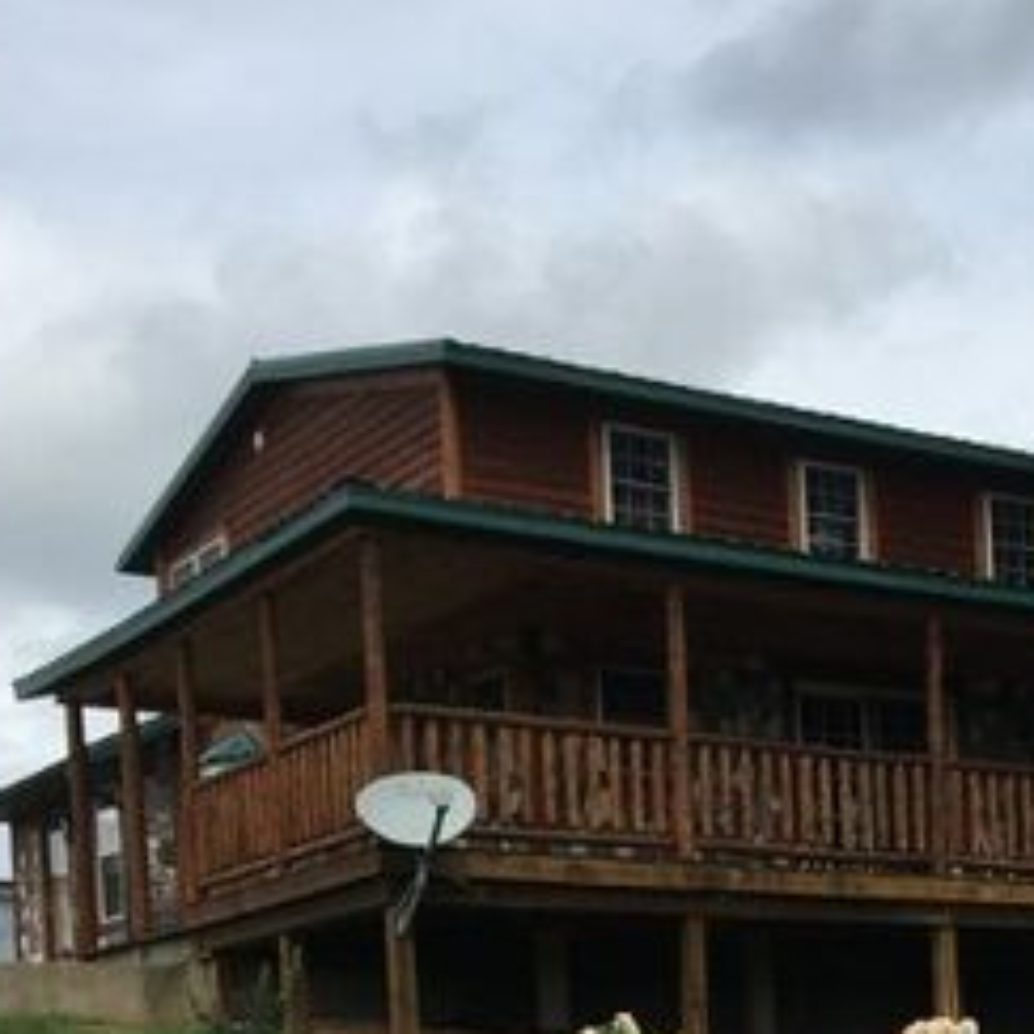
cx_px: 932
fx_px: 2366
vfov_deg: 22.9
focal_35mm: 70
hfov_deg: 24.0
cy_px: 1201
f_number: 2.2
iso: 25
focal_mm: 4.15
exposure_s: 1/1832
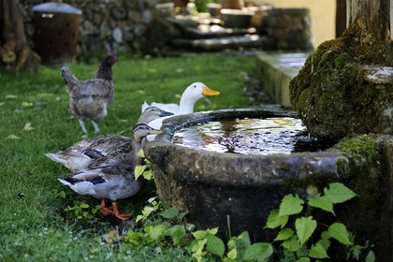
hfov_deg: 28.8
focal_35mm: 70
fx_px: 764
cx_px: 196
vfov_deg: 19.5
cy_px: 131
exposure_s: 1/160
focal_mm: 70
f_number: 2.8
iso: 200
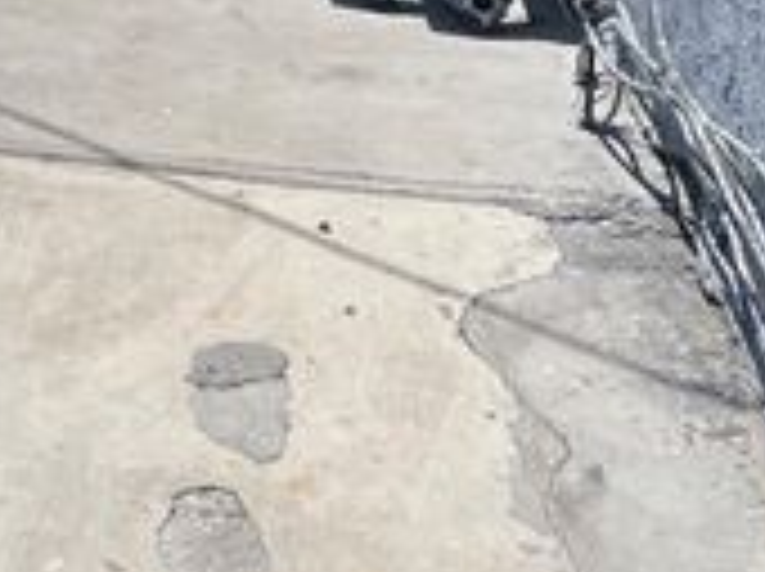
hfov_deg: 20.2
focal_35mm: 91
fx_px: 2008
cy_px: -372
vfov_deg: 14.7
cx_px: -148
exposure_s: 1/7463
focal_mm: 5.7
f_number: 1.5
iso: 50
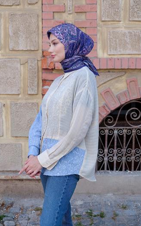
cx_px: 72
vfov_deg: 34.6
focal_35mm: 59
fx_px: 363
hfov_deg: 22.0
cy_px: 112
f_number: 6.4
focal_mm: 70
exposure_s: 1/280
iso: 320
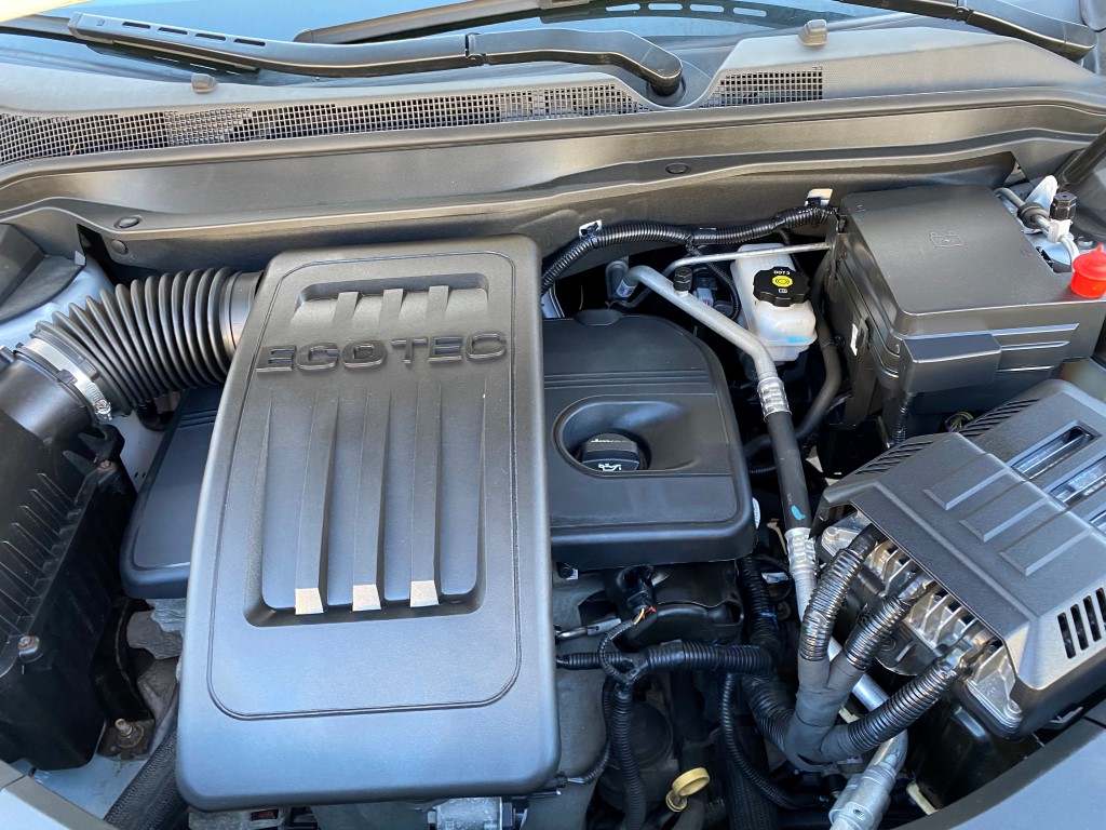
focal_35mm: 26
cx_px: 553
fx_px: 831
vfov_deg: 53.1
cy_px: 415
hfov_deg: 67.3
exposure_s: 1/67
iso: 125
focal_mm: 4.25
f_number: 1.8
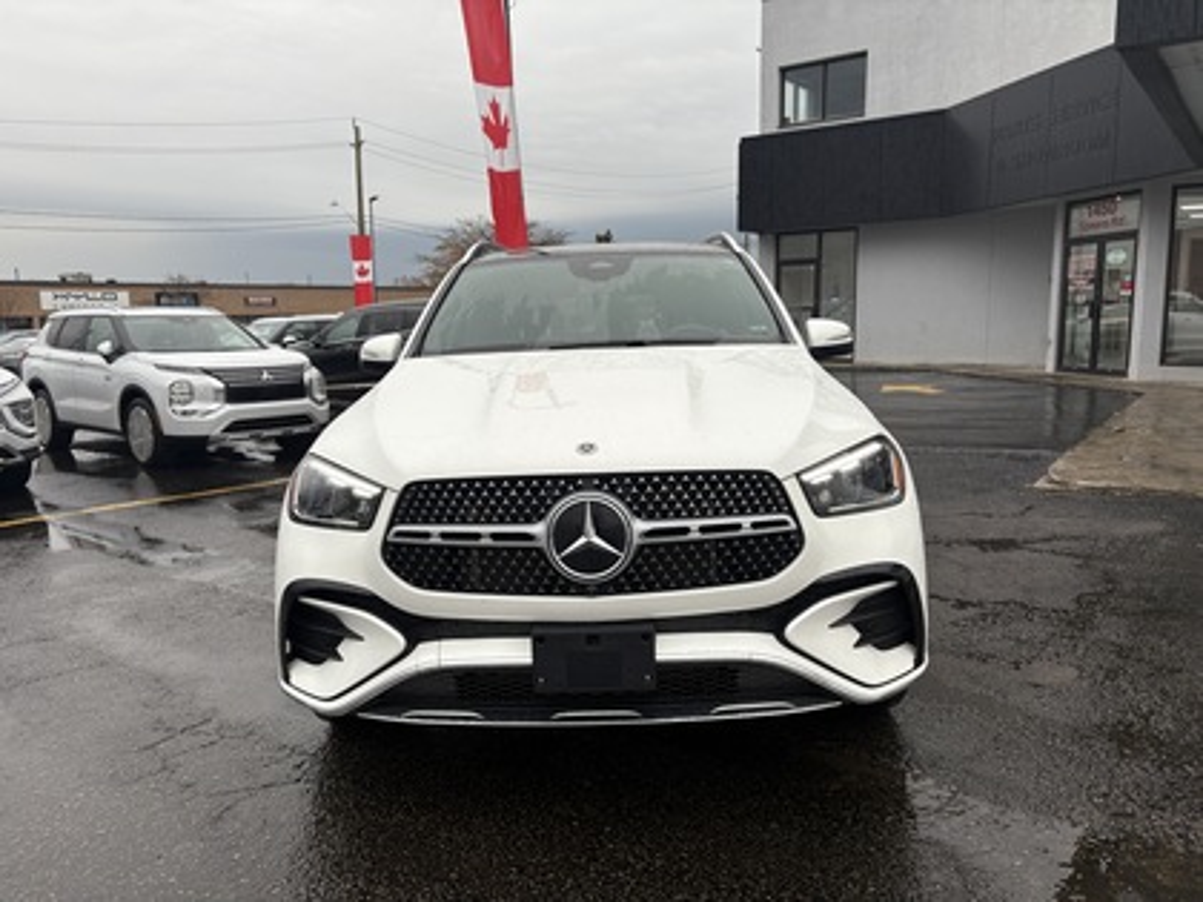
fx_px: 904
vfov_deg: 53.1
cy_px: 451
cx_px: 602
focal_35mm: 26
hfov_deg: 67.3
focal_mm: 5.96
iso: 50
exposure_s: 1/629
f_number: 1.6
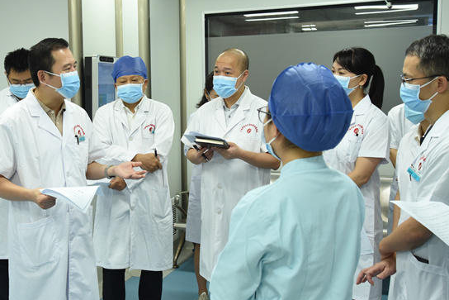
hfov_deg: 39.0
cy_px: 139
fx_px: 624
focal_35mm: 50
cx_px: 139
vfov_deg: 27.0
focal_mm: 34
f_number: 5.6
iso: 1600
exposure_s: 1/125
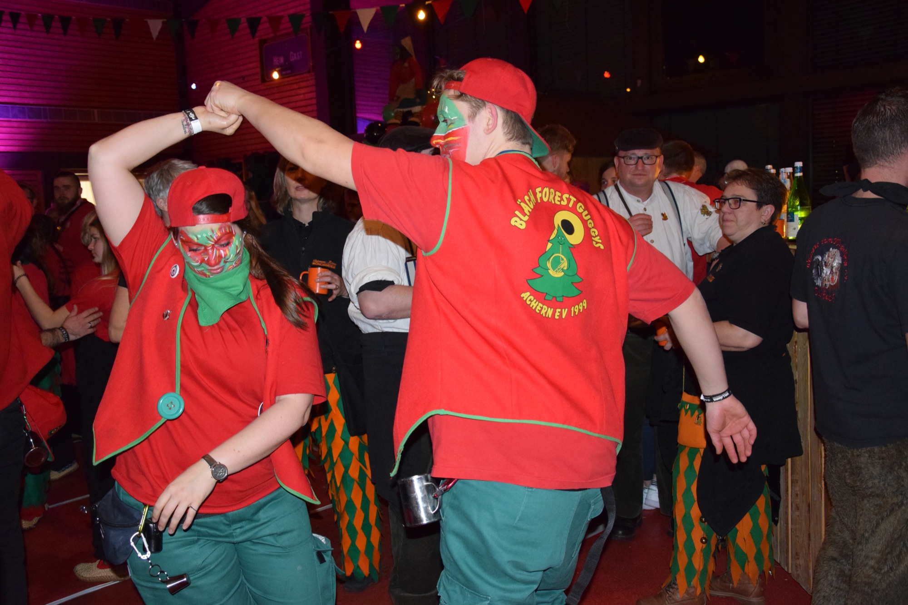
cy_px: 302
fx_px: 908
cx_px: 454
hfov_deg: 53.1
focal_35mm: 36
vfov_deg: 36.9
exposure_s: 1/60
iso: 3200
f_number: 3.8
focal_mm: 24
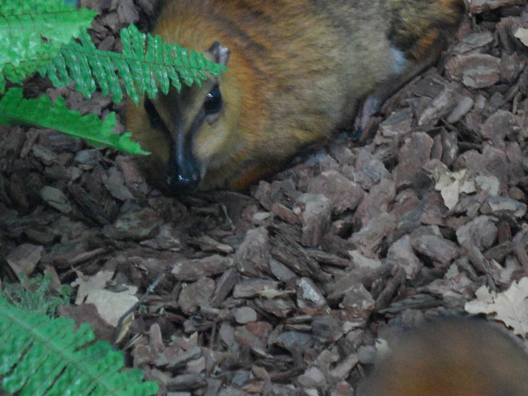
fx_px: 3417
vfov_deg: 6.6
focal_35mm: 224
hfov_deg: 8.8
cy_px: 71
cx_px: 348
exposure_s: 1/8
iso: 400
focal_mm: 20
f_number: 4.4
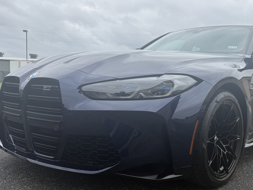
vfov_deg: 37.6
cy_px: 112
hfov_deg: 47.4
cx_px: 186
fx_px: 278
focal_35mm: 38
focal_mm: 6.76
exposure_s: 1/2611
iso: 80
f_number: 1.78
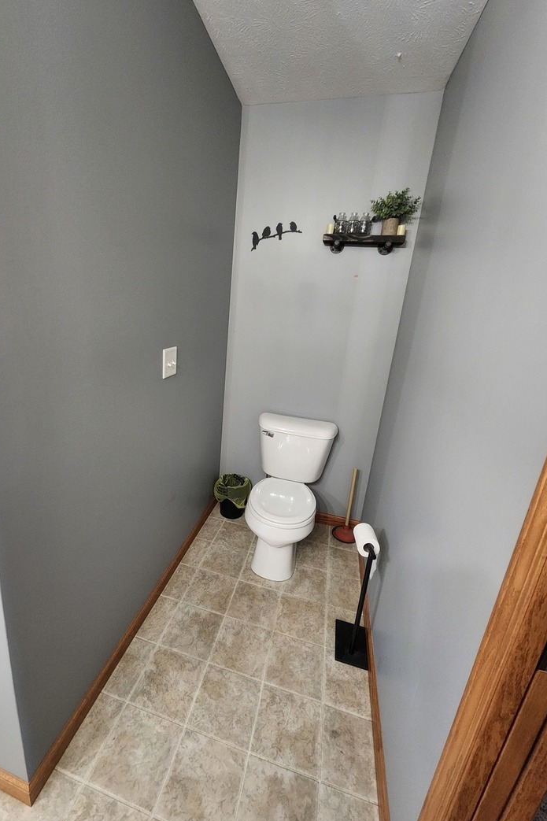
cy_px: 400
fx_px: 319
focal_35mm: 14
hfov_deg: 80.7
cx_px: 236
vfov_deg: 104.2
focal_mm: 2.2
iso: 640
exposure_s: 1/30
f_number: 2.2
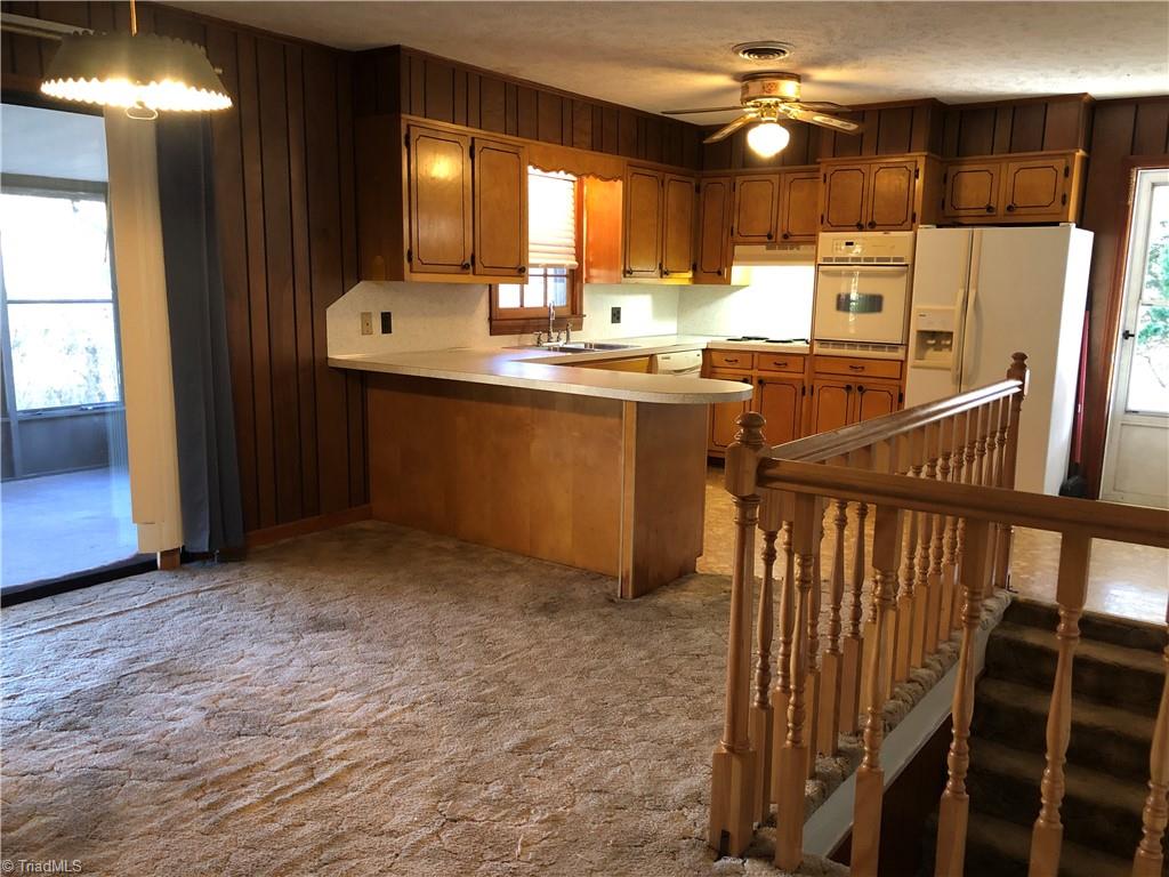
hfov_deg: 63.4
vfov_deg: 49.7
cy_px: 438
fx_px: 946
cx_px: 584
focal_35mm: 28
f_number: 1.8
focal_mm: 3.99
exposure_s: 1/15
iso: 80
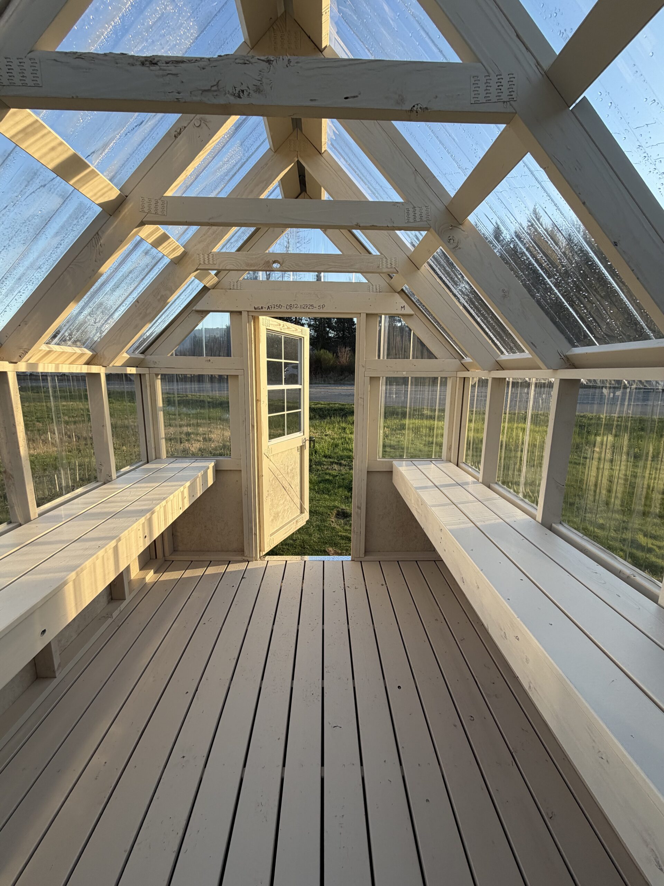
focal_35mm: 14
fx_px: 358
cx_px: 332
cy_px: 443
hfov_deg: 85.7
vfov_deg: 102.1
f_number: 2.2
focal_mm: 2.22
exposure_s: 1/419
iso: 64
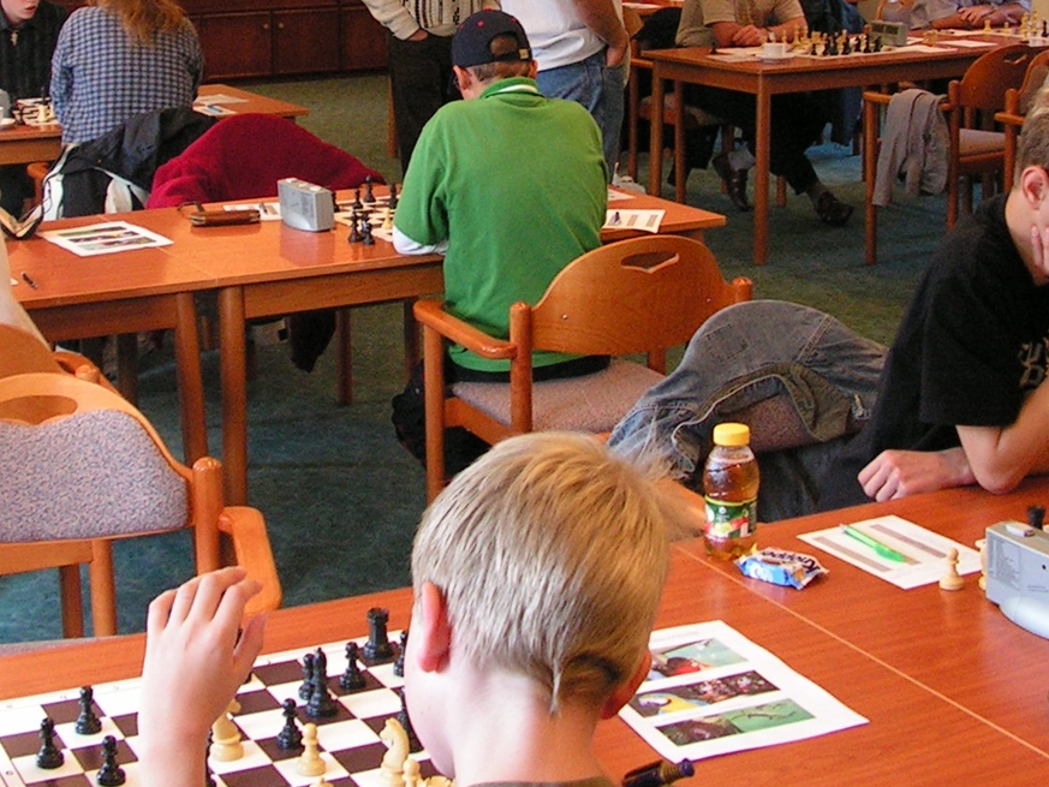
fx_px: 2000
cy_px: 90
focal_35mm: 66
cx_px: 488
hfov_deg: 29.4
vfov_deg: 21.8
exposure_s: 1/40
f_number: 3.2
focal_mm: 6
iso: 160
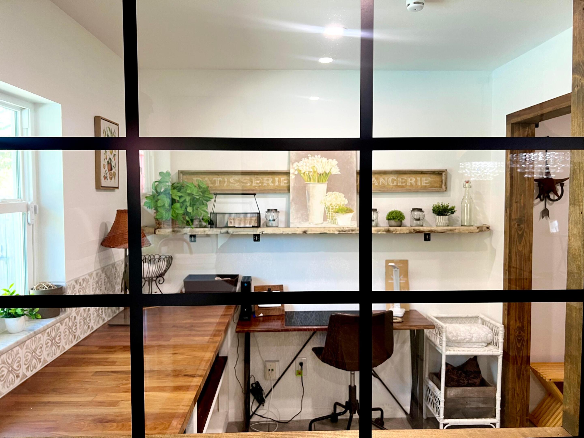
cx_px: 292
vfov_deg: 53.1
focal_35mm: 26
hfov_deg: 67.3
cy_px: 219
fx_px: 439
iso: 80
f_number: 1.5
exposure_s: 1/60
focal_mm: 5.7
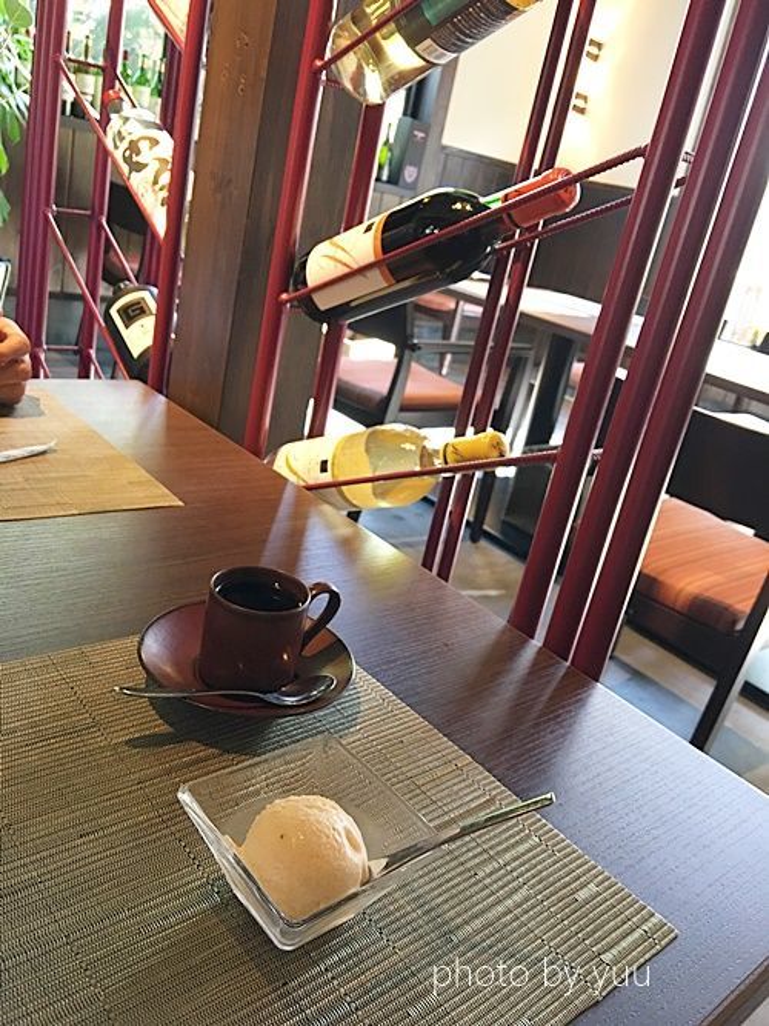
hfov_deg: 48.2
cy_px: 513
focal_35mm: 29
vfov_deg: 61.7
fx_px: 859
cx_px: 384
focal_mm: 4.15
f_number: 2.2
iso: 64
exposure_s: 1/15
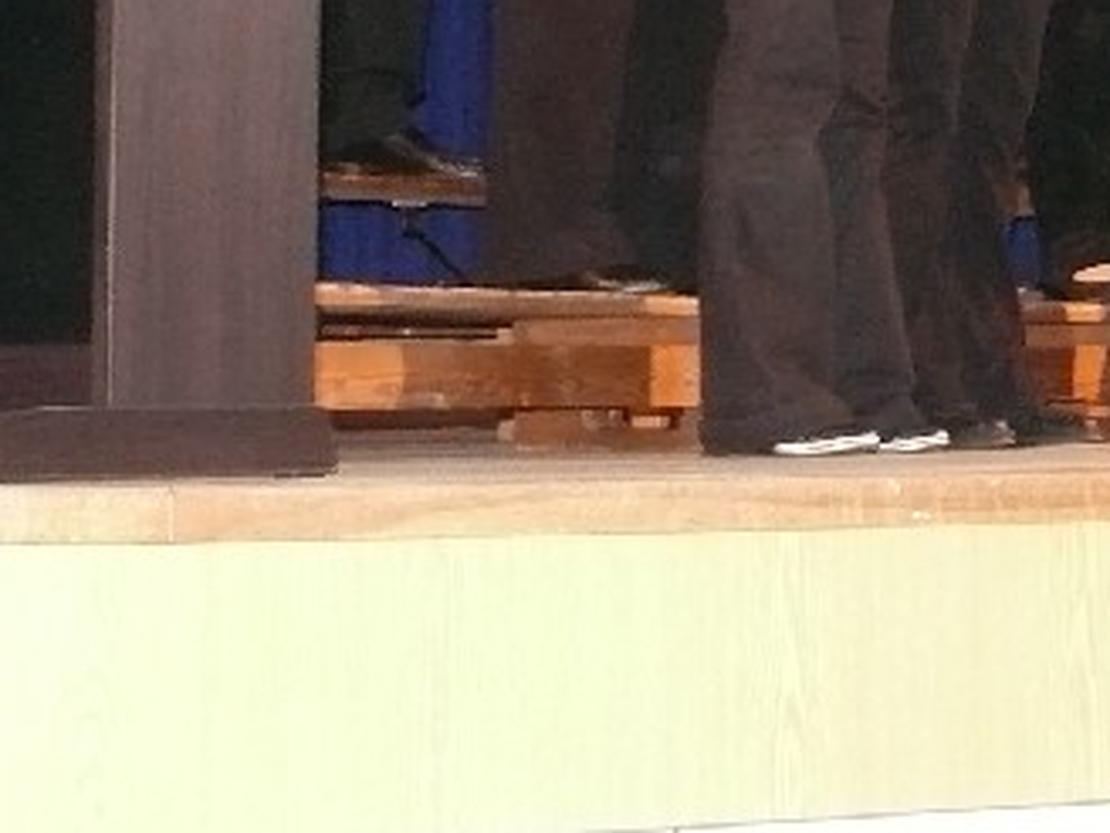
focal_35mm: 128
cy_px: -406
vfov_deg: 11.1
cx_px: 1344
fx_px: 4104
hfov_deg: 14.9
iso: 400
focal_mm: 7.4
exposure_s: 1/30
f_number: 2.8
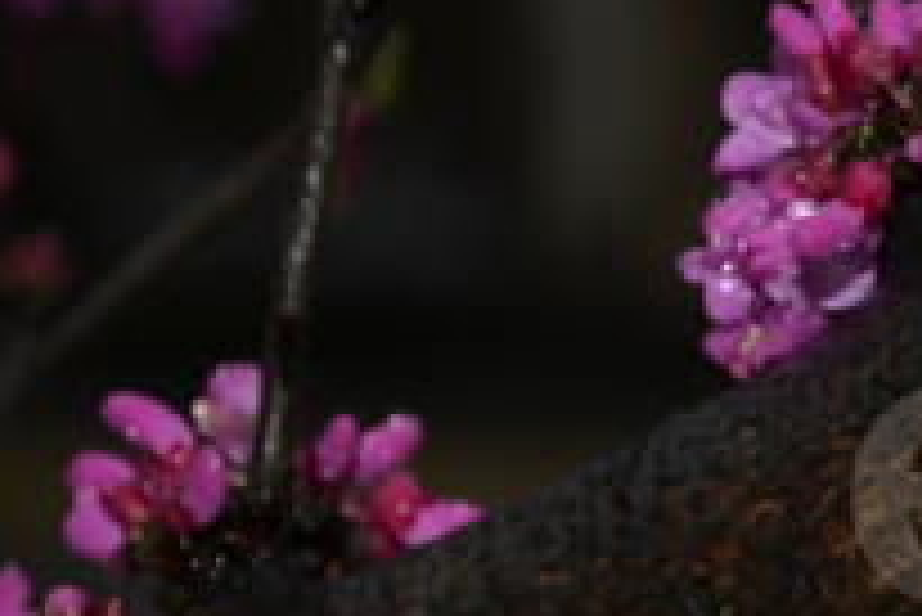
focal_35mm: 351
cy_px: 495
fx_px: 8999
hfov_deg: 5.8
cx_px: 1718
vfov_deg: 3.9
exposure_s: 1/125
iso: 200
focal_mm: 55
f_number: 5.6
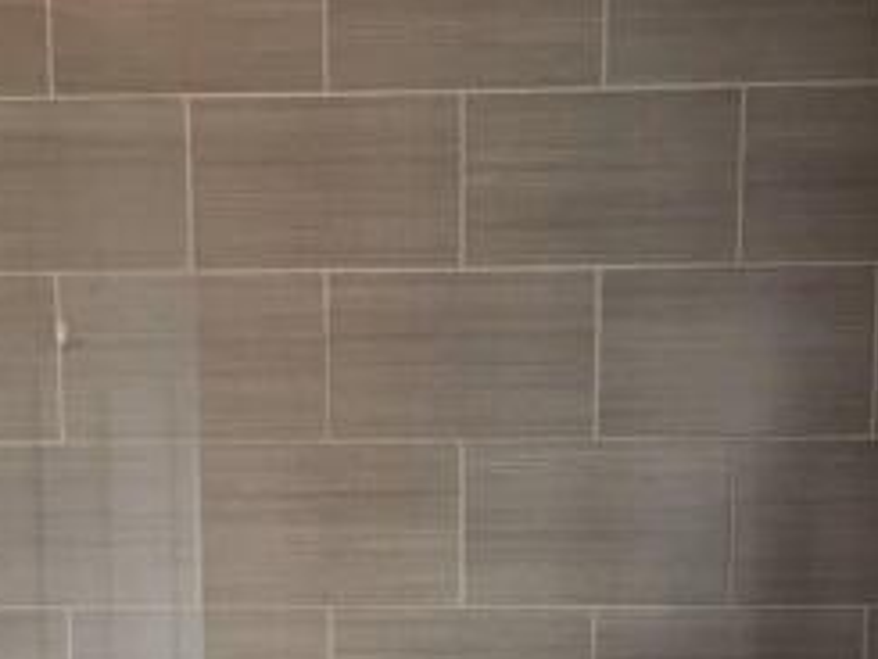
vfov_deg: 20.6
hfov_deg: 28.1
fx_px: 1751
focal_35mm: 69
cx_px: 331
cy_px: 657
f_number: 2.2
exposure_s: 1/33
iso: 40
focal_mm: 4.15
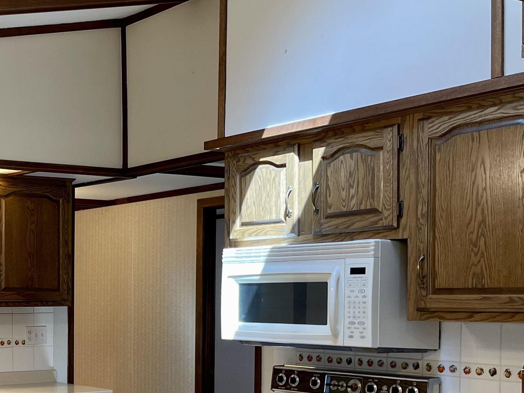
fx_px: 893
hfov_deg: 30.0
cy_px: 329
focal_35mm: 59
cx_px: -24
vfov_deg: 24.3
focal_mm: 5.1
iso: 125
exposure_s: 1/120
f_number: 1.6
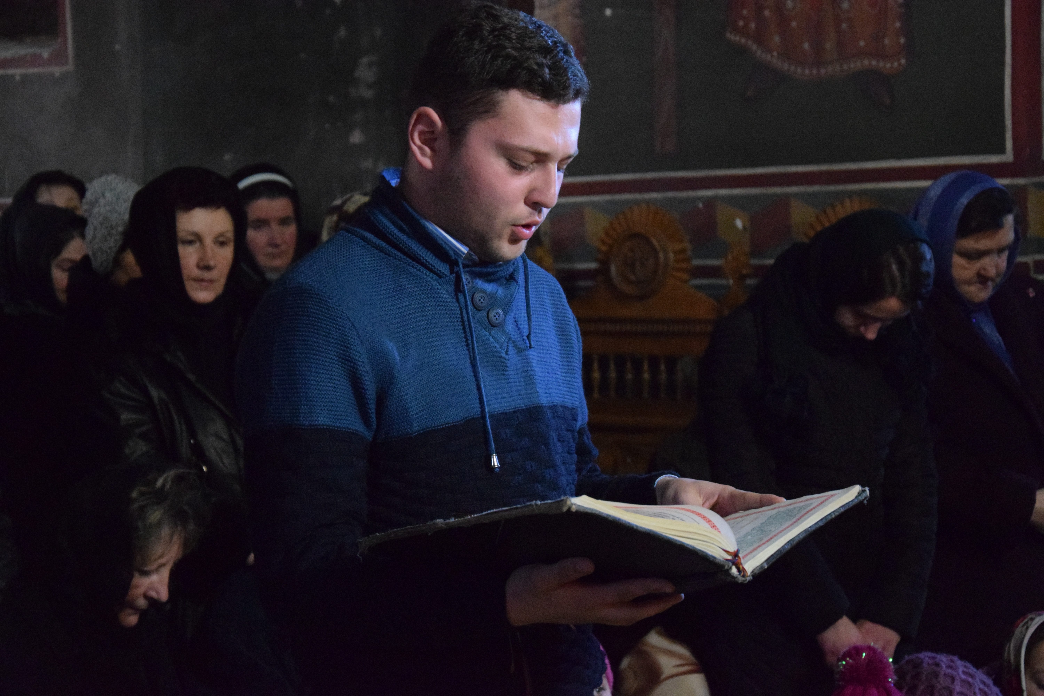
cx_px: 522
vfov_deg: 14.7
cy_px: 348
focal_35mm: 93
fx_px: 2697
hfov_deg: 21.9
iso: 8000
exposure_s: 1/30
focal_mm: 62
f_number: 5.3
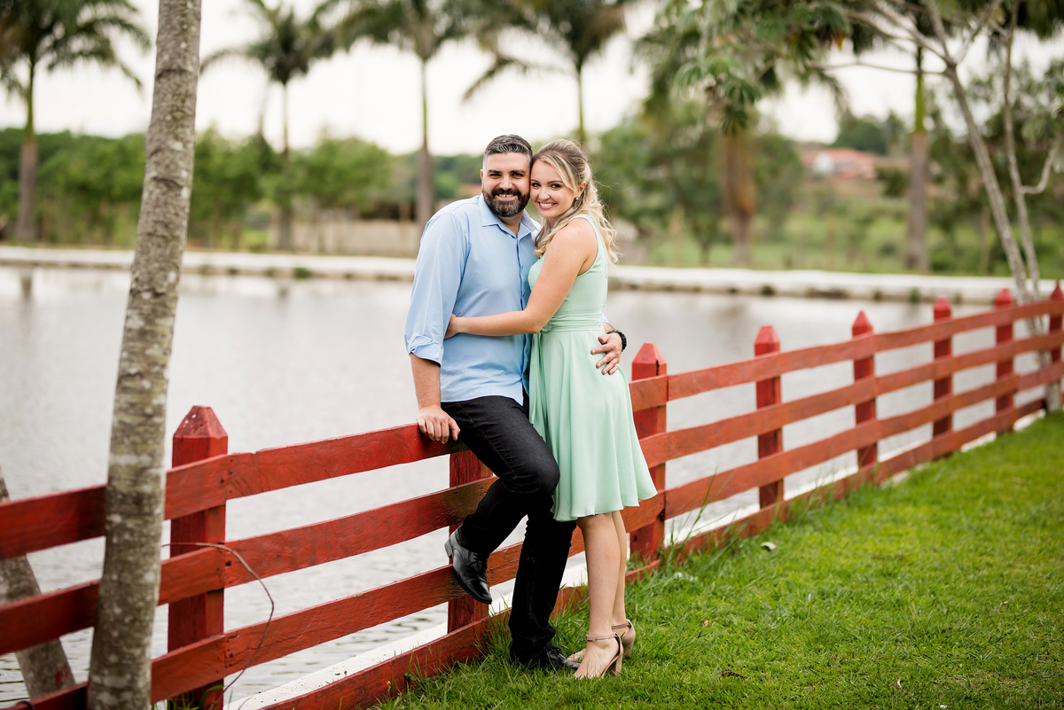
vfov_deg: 16.1
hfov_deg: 23.9
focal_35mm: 85
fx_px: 2513
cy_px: 355
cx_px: 532
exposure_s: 1/1000
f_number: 1.8
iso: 100
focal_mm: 85
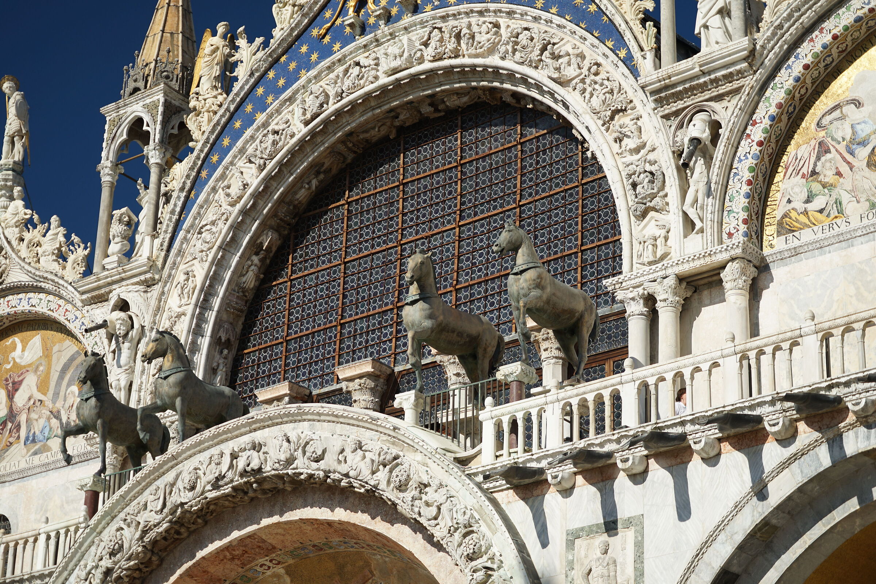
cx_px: 438
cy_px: 292
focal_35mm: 83
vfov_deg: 16.5
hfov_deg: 24.5
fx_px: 2020
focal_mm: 83
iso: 100
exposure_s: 1/250
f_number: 5.6
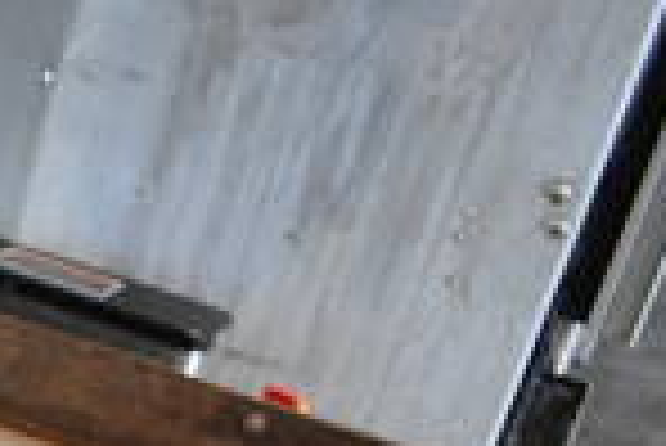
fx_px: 2055
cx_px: -652
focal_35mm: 111
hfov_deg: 15.1
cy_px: 797
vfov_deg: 11.5
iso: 2000
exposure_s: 1/125
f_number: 3.5
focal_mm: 18
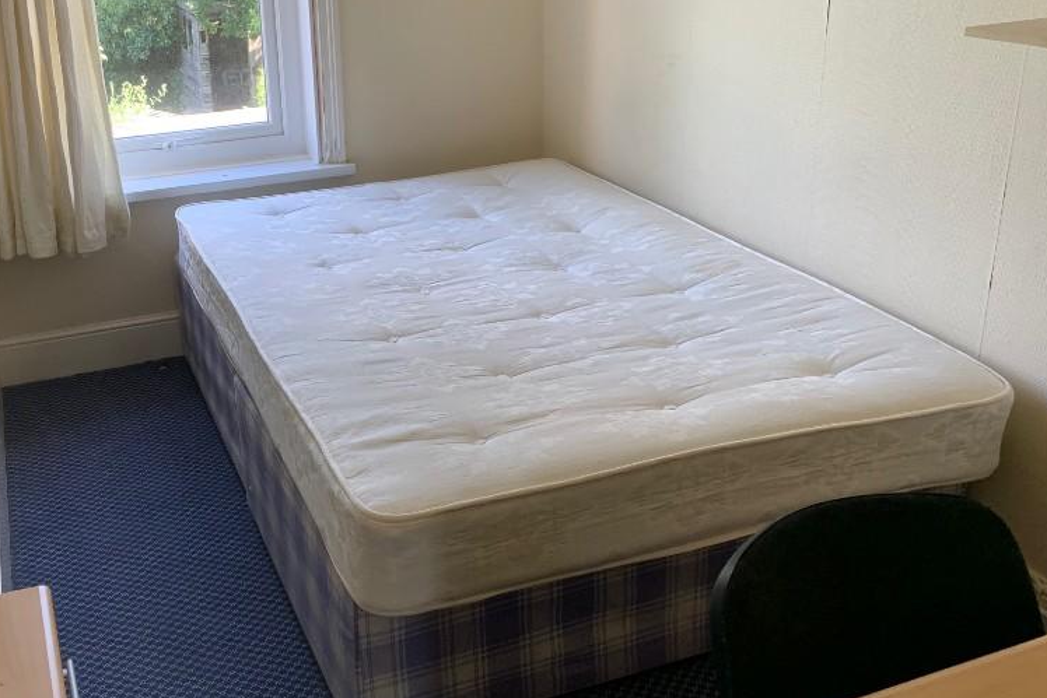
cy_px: 264
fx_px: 1076
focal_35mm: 37
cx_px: 351
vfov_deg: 35.8
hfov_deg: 51.0
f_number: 1.8
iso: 100
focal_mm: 4.25
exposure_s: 1/103
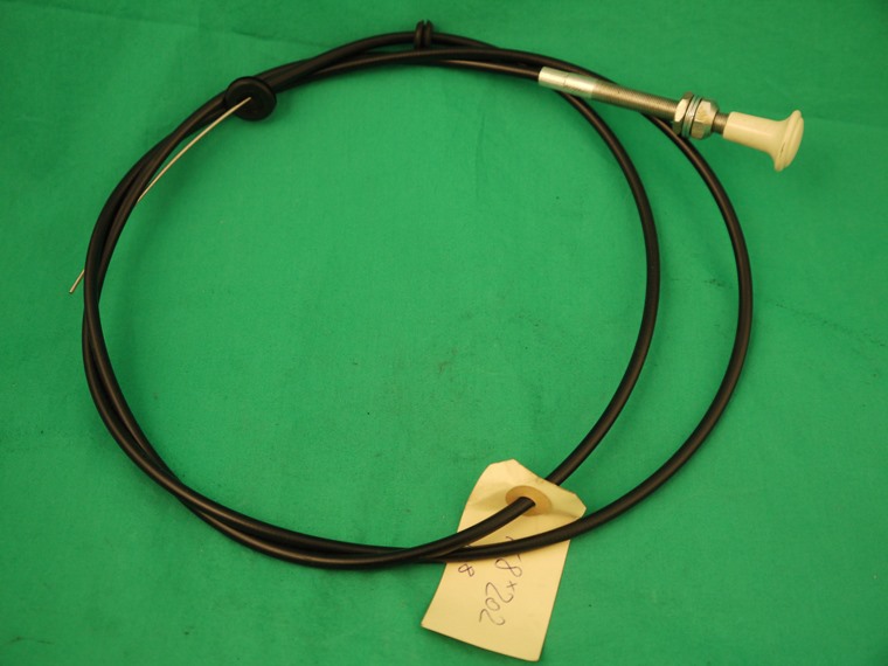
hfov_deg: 46.8
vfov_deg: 36.0
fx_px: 1026
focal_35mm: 40
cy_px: 333
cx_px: 444
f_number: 4.2
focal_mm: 20
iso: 400
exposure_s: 1/60
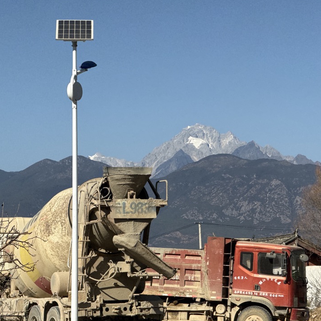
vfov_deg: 11.5
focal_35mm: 152
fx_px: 1595
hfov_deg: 11.5
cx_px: 206
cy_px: 154
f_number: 2.8
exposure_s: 1/1342
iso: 50
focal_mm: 15.66
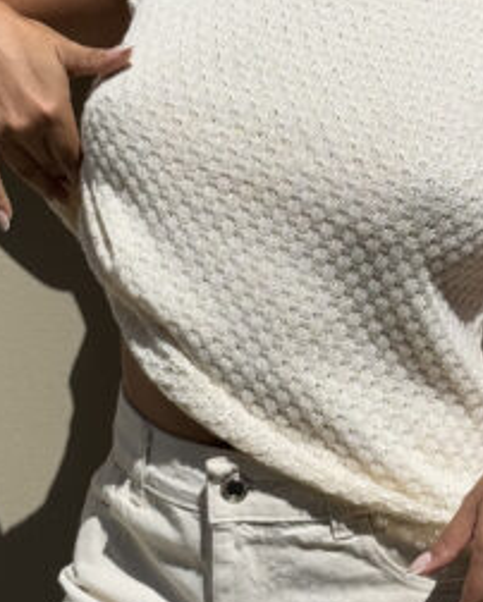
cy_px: 154
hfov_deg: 12.4
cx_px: 354
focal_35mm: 124
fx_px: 2213
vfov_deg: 15.4
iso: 64
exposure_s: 1/8772
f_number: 1.78
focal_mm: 6.76
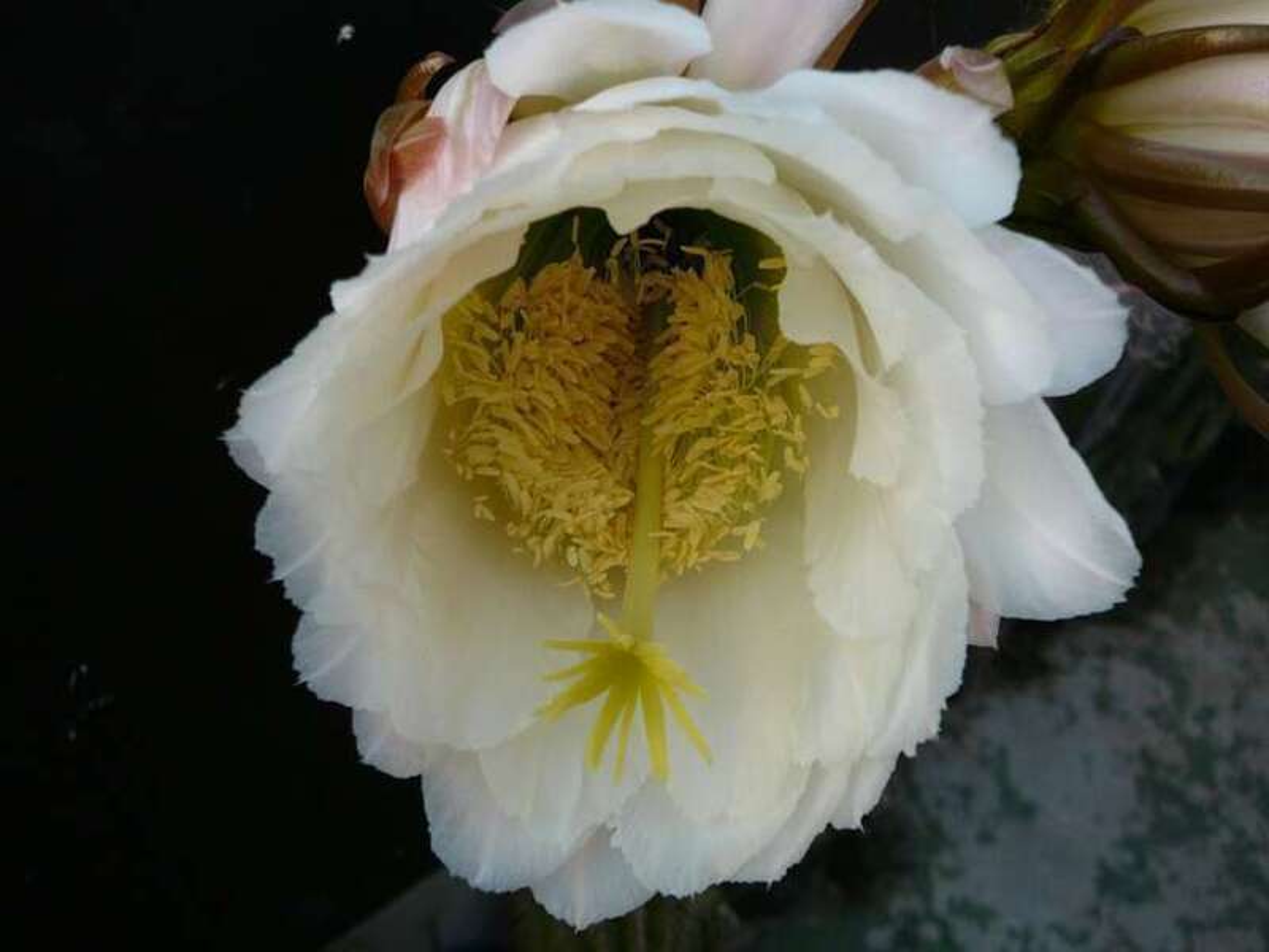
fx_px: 1283
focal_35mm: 35
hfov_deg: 52.6
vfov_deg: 40.7
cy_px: 476
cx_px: 634
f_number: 2.8
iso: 80
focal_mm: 5.2
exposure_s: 1/100
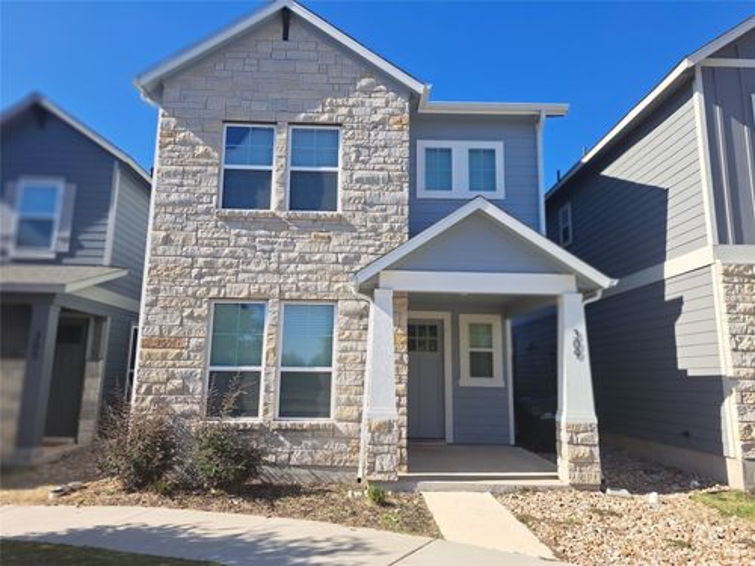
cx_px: 378
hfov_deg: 71.6
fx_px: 523
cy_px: 283
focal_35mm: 24
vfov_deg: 56.8
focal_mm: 5.23
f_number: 1.8
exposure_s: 1/1499
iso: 50
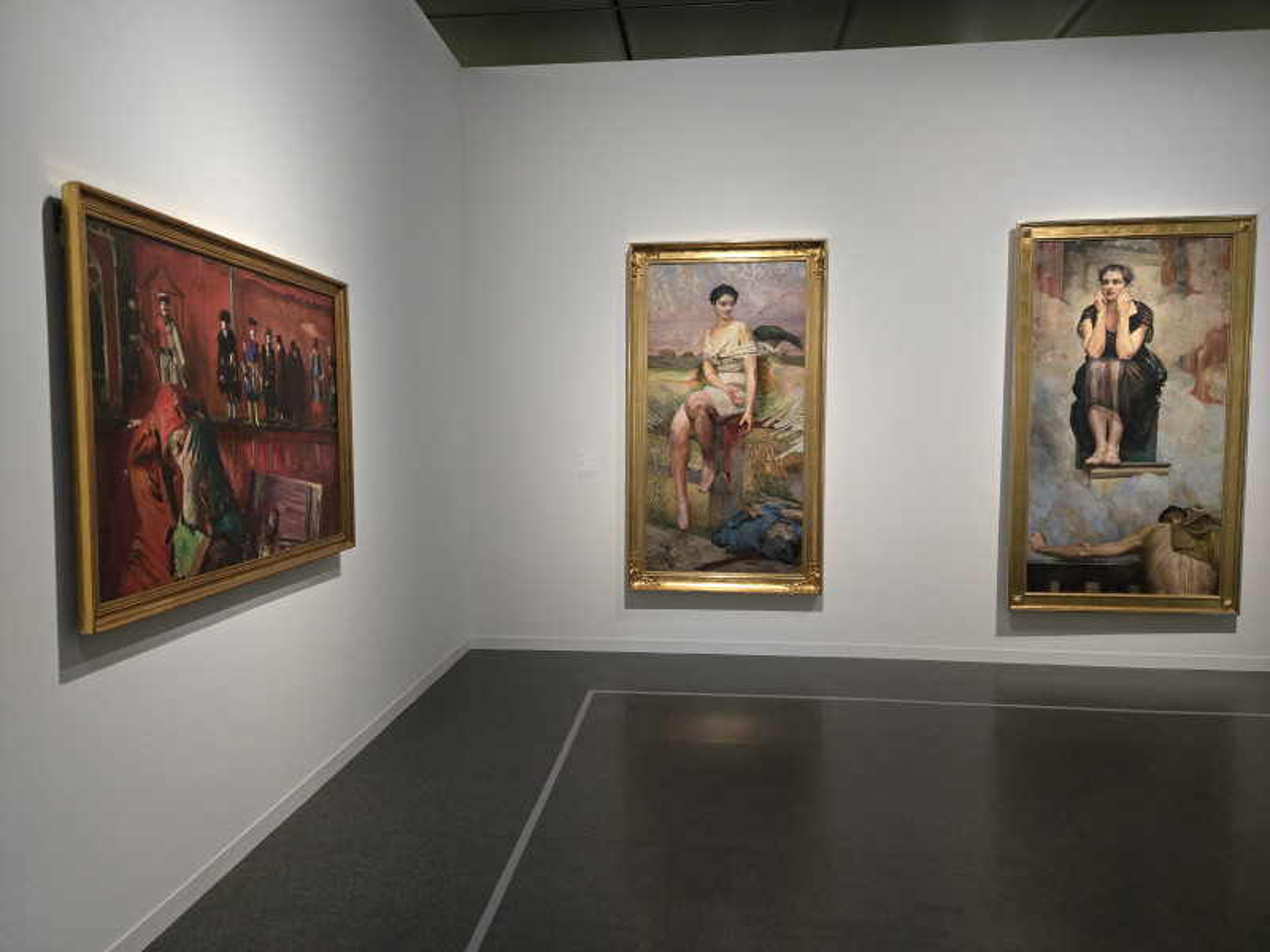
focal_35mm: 23
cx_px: 635
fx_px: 844
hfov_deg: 73.9
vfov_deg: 58.9
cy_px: 476
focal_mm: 5.4
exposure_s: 1/60
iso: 640
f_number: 1.8
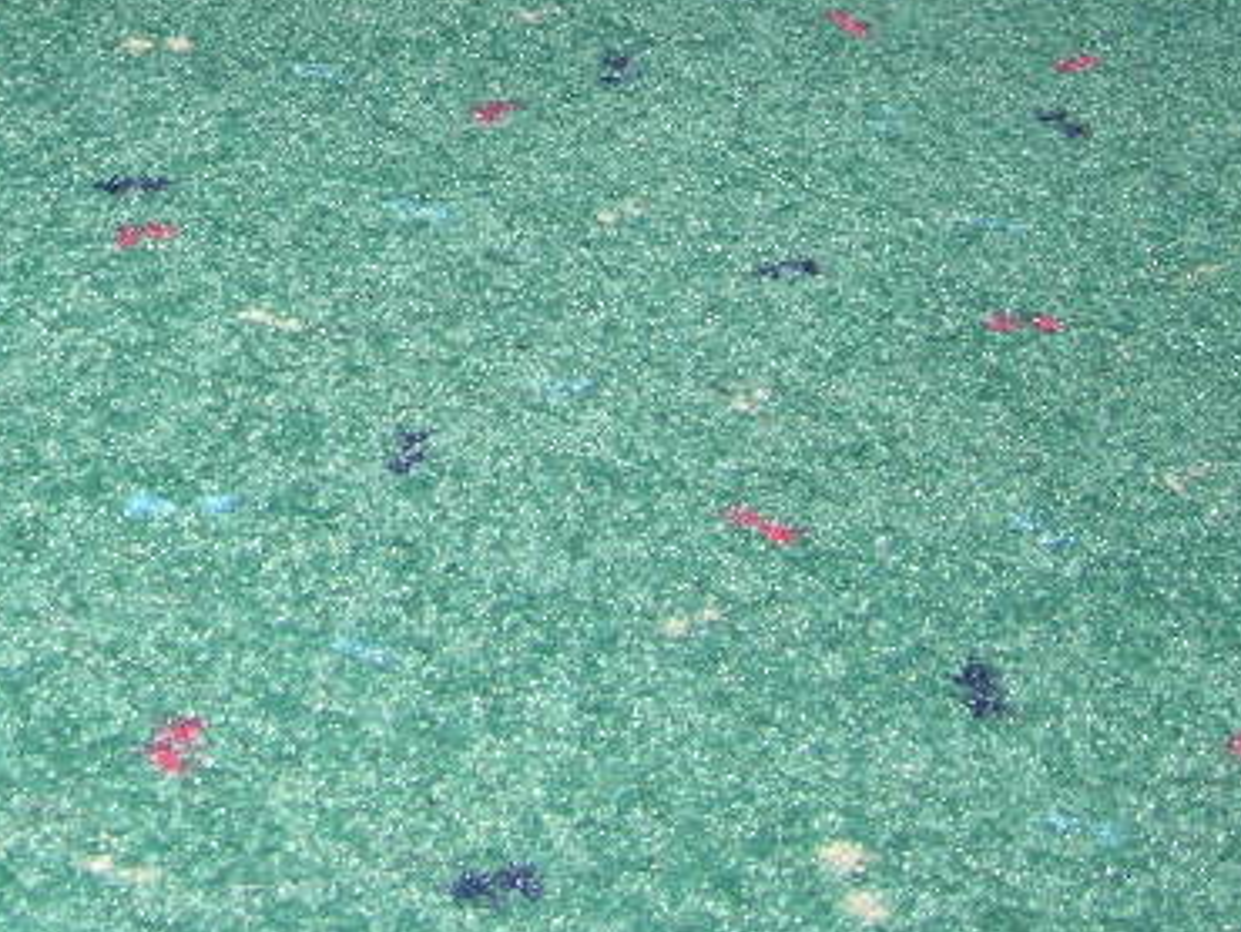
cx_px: 7
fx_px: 3372
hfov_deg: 20.2
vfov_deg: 15.0
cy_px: -292
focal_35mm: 94
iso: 50
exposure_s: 1/60.1
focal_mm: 5.7
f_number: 2.9
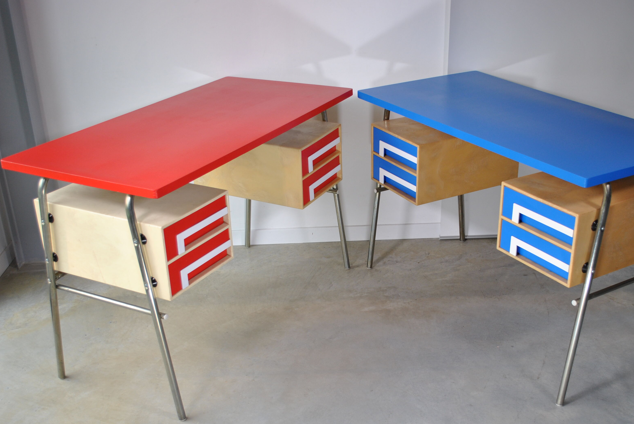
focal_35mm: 41
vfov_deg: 32.6
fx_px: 723
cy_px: 257
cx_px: 359
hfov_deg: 47.2
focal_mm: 22
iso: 200
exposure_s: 1/60
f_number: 4.5
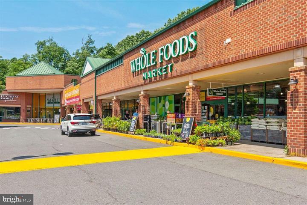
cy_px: 102
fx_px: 273
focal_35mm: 32
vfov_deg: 41.1
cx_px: 154
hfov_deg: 58.8
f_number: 8
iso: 250
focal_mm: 32
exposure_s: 1/500
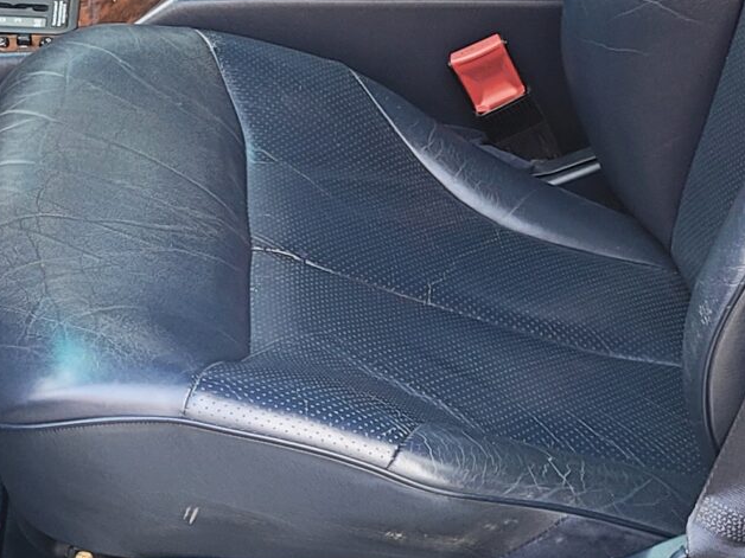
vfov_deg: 13.8
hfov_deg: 18.4
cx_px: 178
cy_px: 0
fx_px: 2281
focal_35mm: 106
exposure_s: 1/100
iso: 100
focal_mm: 5.4
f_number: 1.8
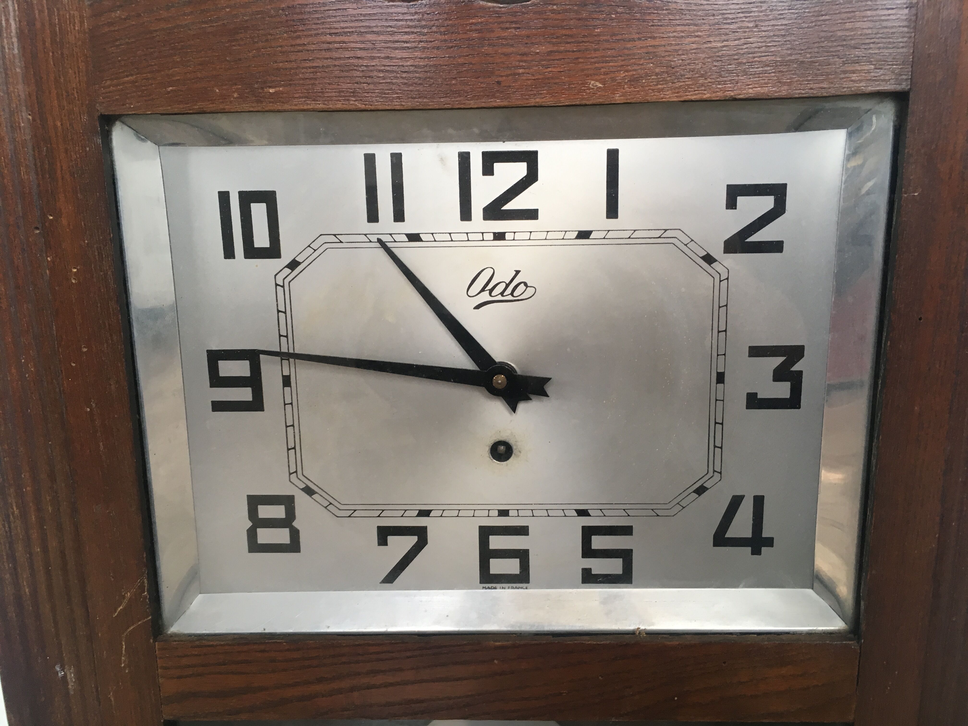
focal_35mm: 29
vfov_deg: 48.2
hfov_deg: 61.7
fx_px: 811
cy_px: 363
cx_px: 484
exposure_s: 1/33
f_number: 2.2
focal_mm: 4.15
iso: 80
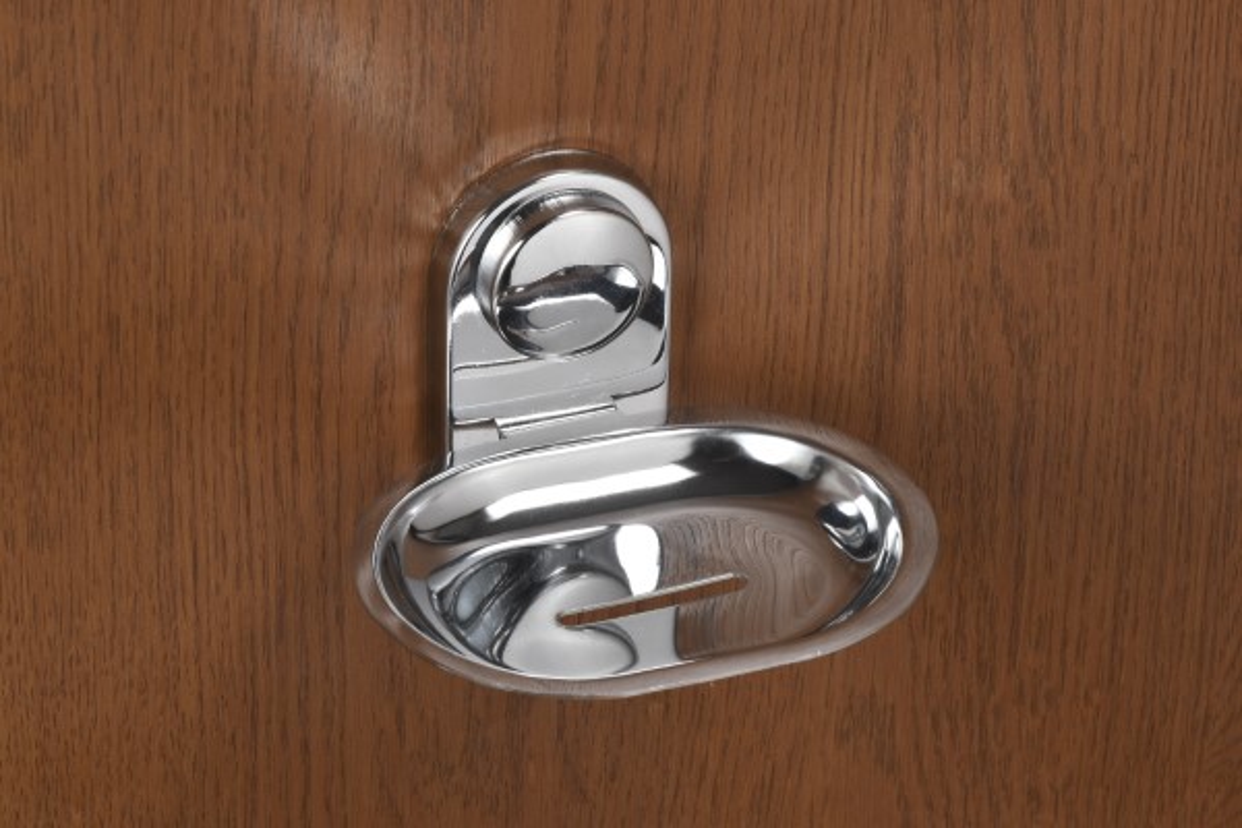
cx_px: 621
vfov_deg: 8.1
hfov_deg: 12.1
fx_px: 5865
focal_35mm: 170
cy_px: 414
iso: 160
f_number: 16
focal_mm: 85
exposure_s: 1/50
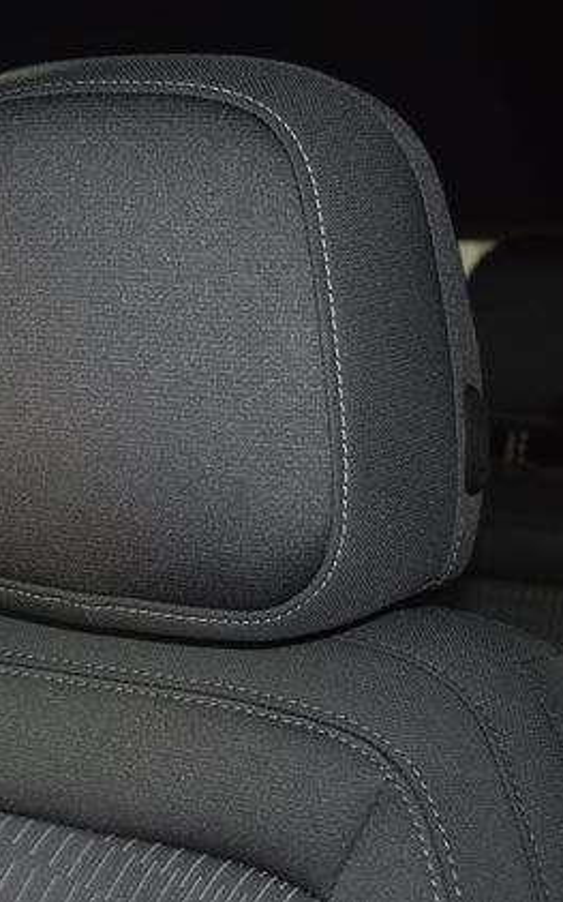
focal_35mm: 63
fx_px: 1542
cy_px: 449
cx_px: 186
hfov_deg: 20.6
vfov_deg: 32.6
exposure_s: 1/30
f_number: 3.8
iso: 1800
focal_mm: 27
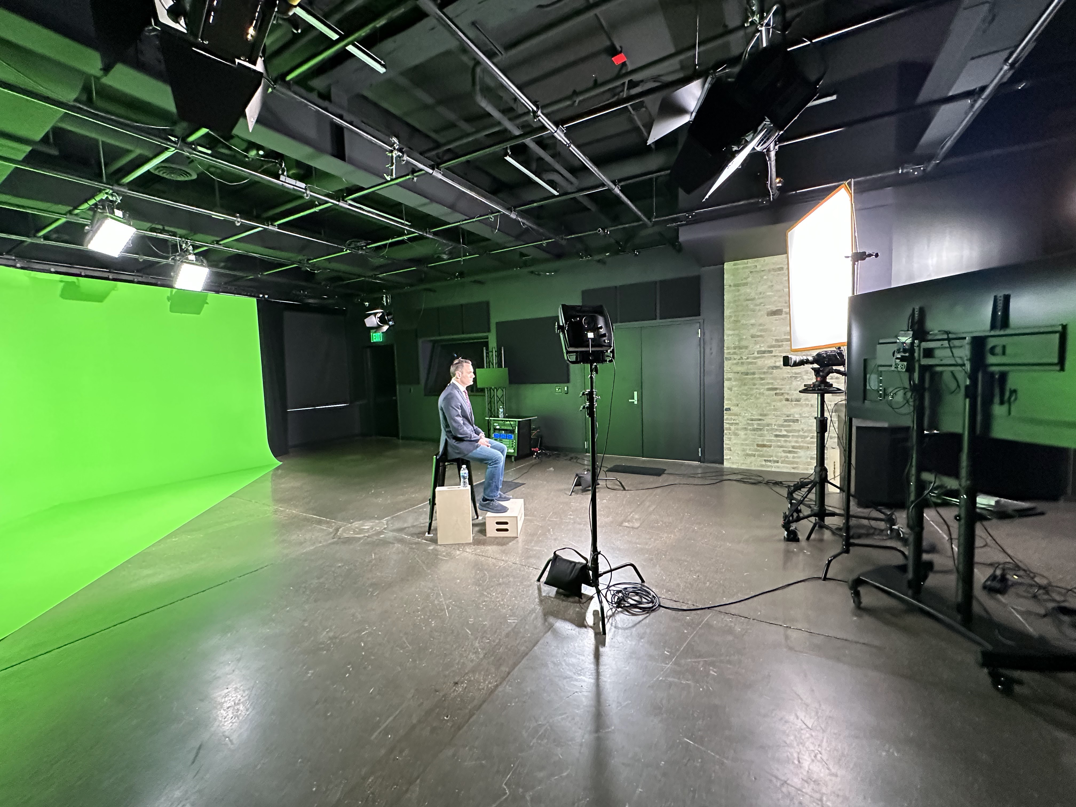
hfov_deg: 102.1
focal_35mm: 14
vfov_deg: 85.7
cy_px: 404
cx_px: 538
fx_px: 435
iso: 1000
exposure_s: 1/60
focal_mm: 2.22
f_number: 2.2
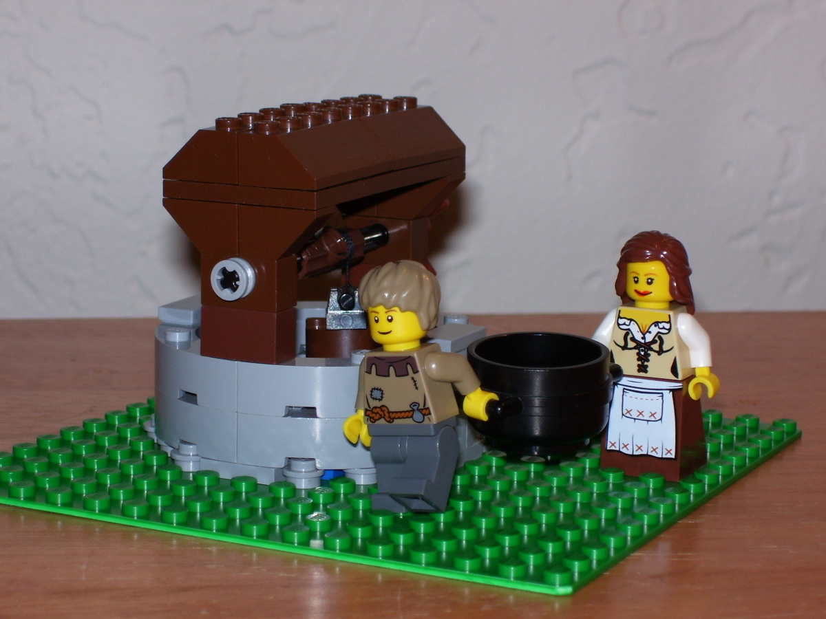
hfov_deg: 18.2
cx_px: 413
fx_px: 2577
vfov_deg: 13.7
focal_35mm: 108
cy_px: 310
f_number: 4.6
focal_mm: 18
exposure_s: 1/90
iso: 80
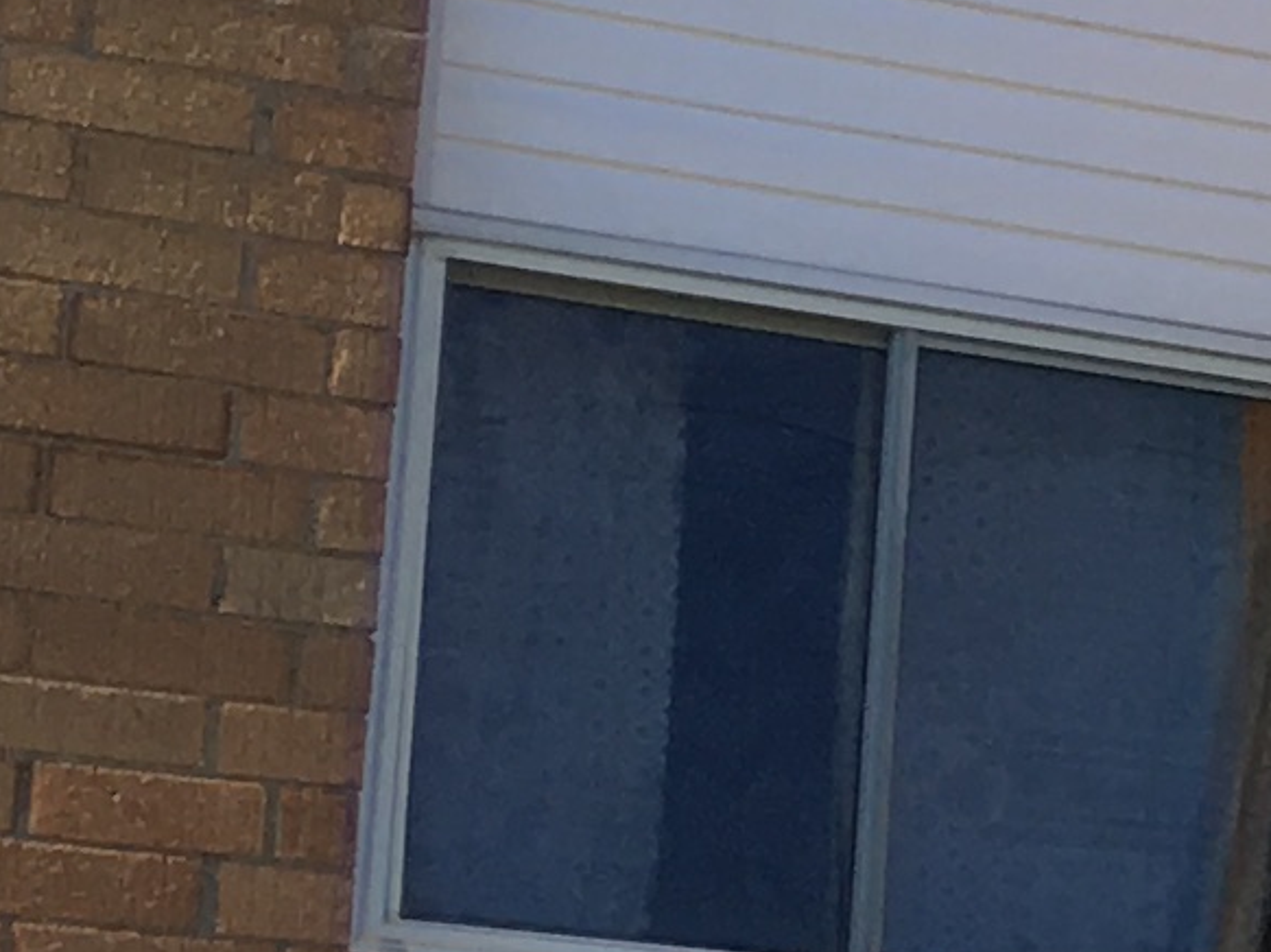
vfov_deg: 7.4
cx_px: 3979
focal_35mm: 201
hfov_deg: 8.2
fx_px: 7377
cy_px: 891
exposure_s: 1/509
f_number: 2.2
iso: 25
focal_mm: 4.15
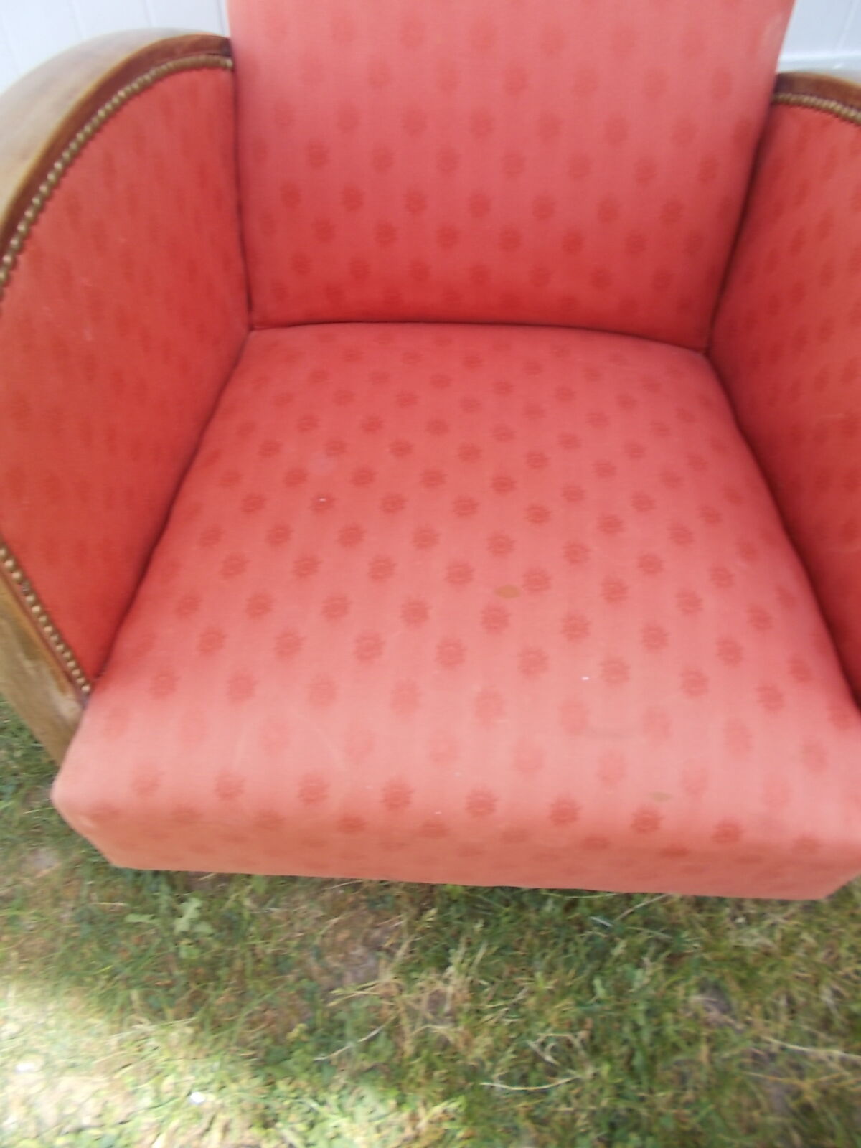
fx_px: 862
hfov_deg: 53.1
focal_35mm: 26
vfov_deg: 67.3
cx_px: 430
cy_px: 574
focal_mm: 4.6
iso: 80
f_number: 3.2
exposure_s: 1/160
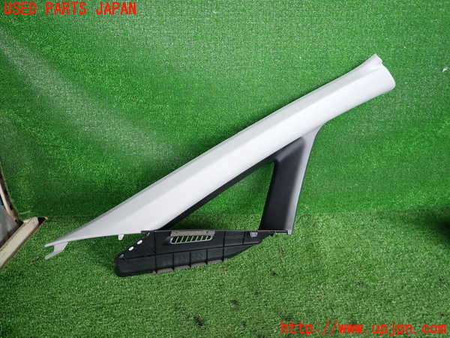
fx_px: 325
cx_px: 225
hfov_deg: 69.4
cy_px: 169
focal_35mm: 25
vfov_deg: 54.9
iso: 200
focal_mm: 4.5
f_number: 2
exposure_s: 1/100
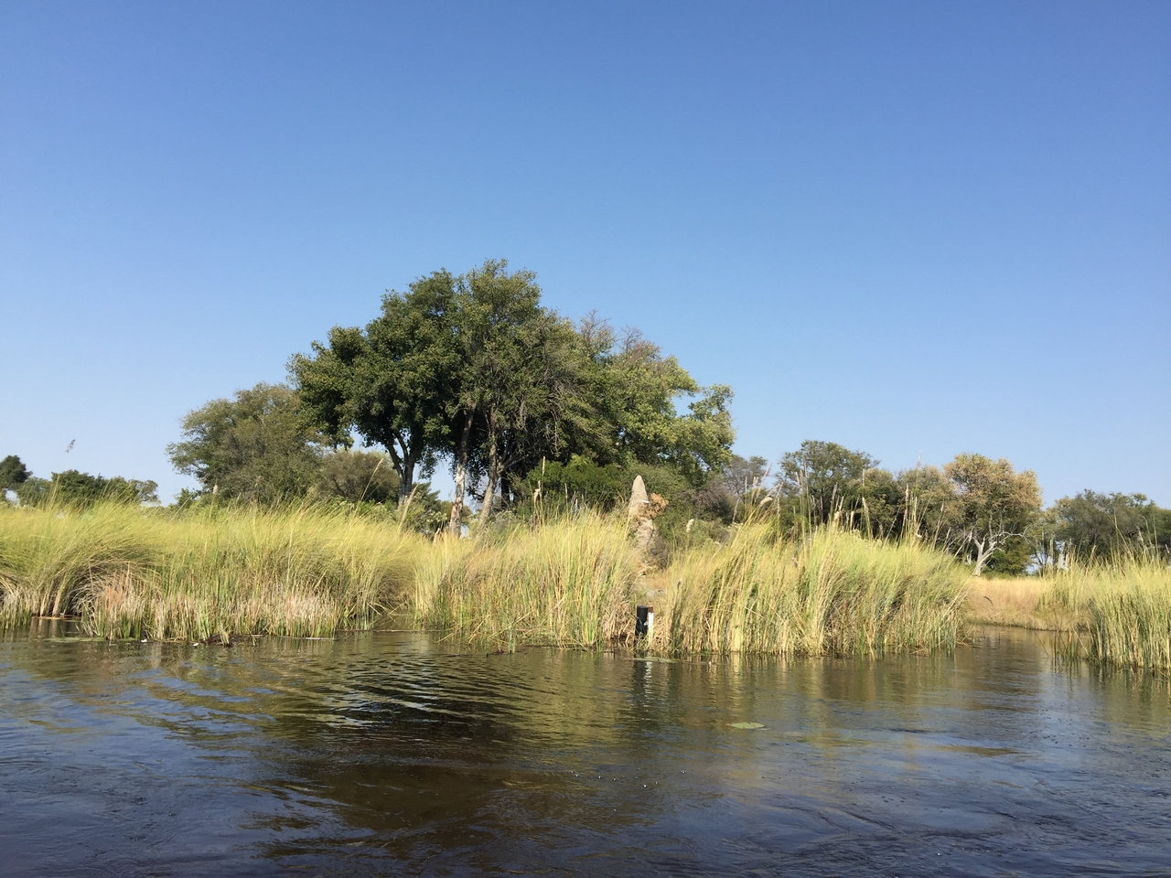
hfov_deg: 61.7
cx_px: 586
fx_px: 981
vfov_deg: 48.2
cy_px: 439
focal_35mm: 29
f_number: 2.2
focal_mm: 4.15
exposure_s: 1/1412
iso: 32
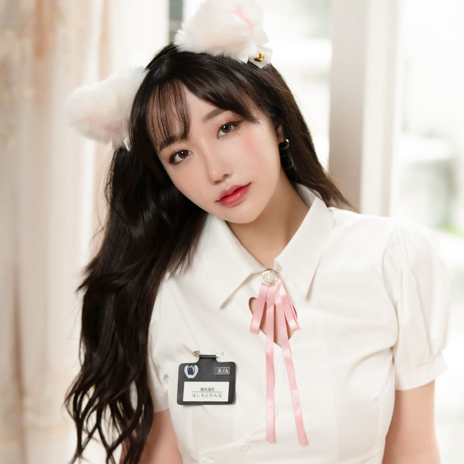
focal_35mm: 103
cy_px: 320
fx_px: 1562
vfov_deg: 16.8
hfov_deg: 16.9
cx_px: 260
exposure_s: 1/200
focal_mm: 50
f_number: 1.4
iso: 64
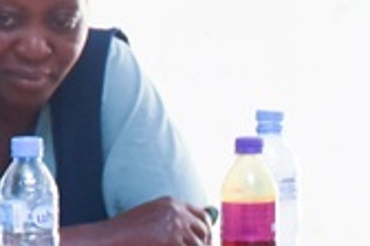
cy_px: -222
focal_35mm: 497
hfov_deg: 4.1
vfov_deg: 2.8
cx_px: -526
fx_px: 5108
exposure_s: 1/125
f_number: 8
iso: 4000
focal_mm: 82
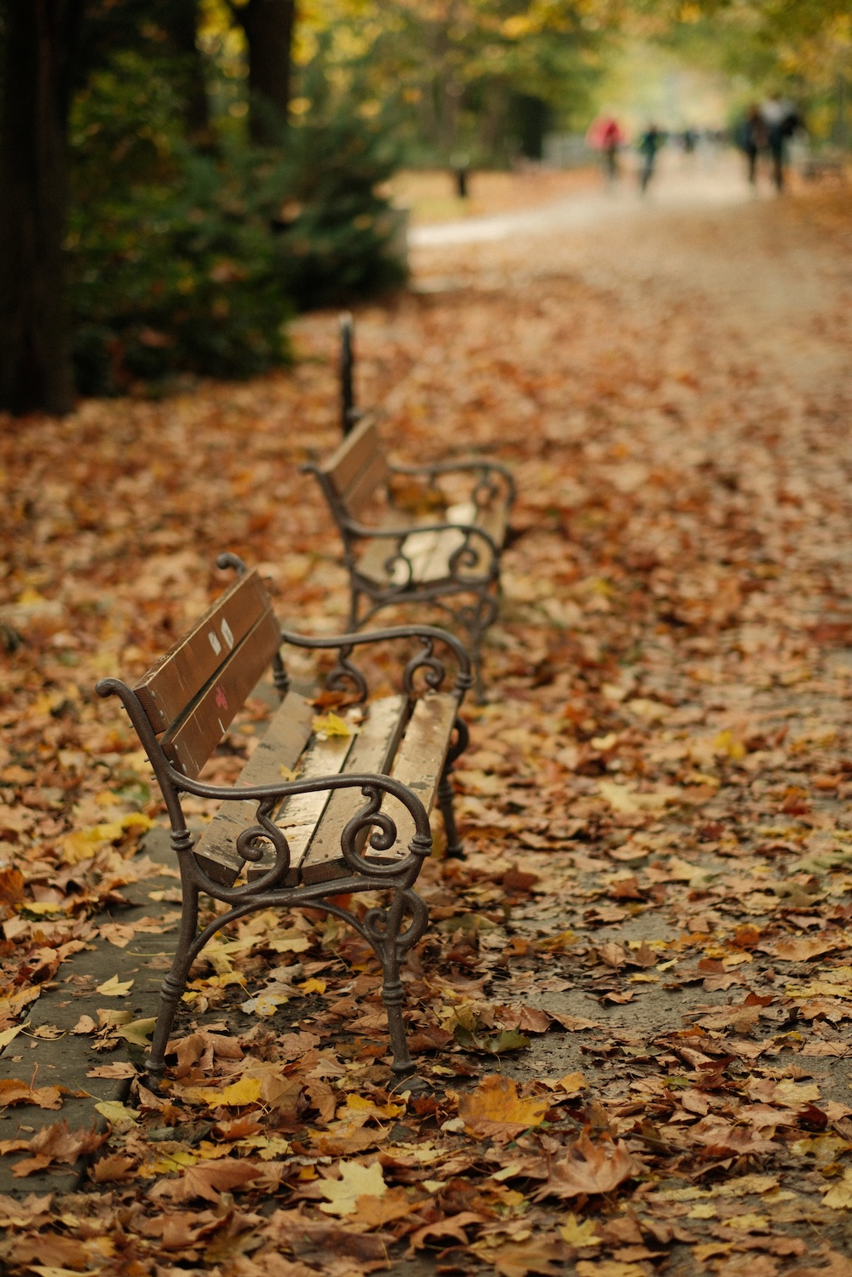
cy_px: 638
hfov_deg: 16.3
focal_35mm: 84
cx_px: 426
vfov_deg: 24.2
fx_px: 2982
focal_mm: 56
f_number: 1.2
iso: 400
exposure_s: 1/500
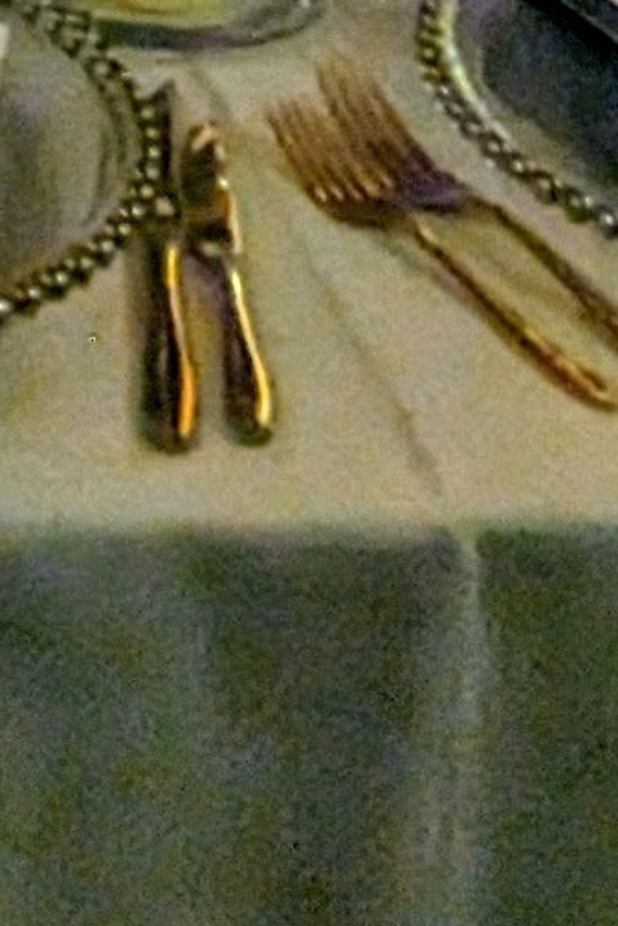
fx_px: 5764
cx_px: -224
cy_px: -1012
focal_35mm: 224
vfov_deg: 8.6
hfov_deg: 6.1
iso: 313
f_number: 1.73
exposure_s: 1/99.9
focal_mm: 4.38
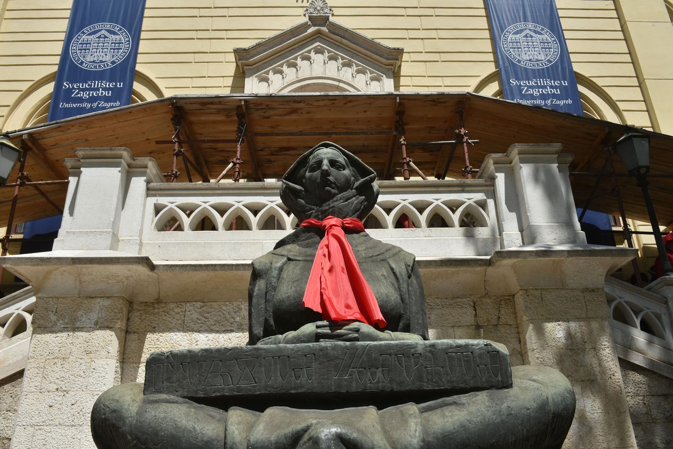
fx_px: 580
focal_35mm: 31
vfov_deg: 42.4
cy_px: 224
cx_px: 336
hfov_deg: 60.3
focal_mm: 31
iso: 250
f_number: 14
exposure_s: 1/250
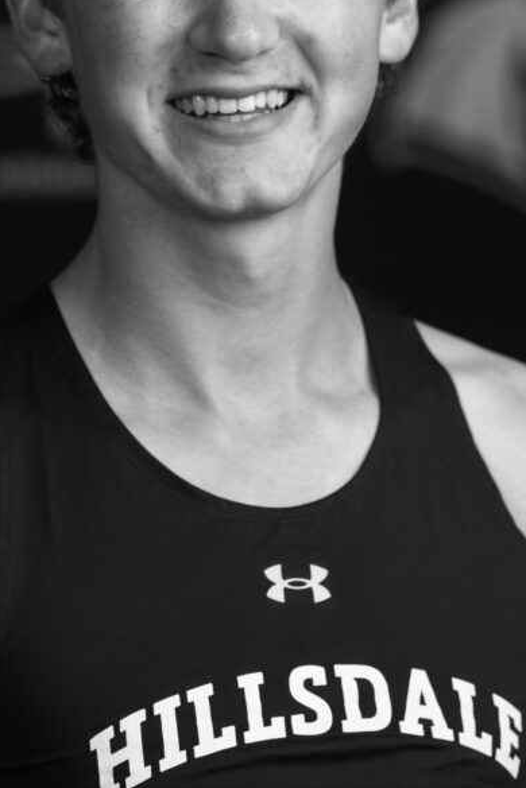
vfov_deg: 5.7
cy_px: 271
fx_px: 7977
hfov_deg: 3.8
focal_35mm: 364
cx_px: 178
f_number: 4
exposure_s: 1/200
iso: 125
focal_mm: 165
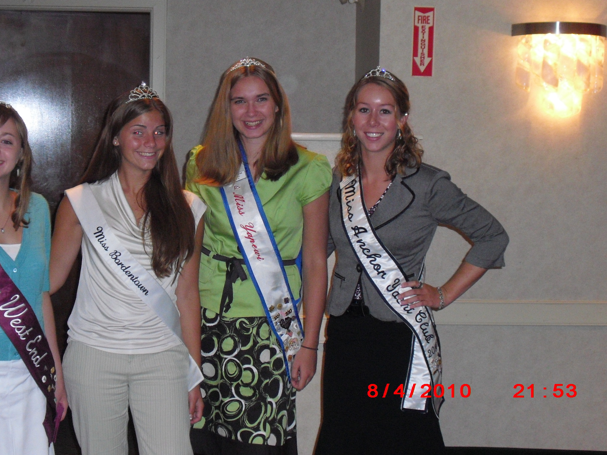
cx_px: 239
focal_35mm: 65
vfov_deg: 22.5
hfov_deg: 29.7
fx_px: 1140
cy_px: 178
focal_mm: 9.4
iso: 400
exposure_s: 1/60
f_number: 3.8
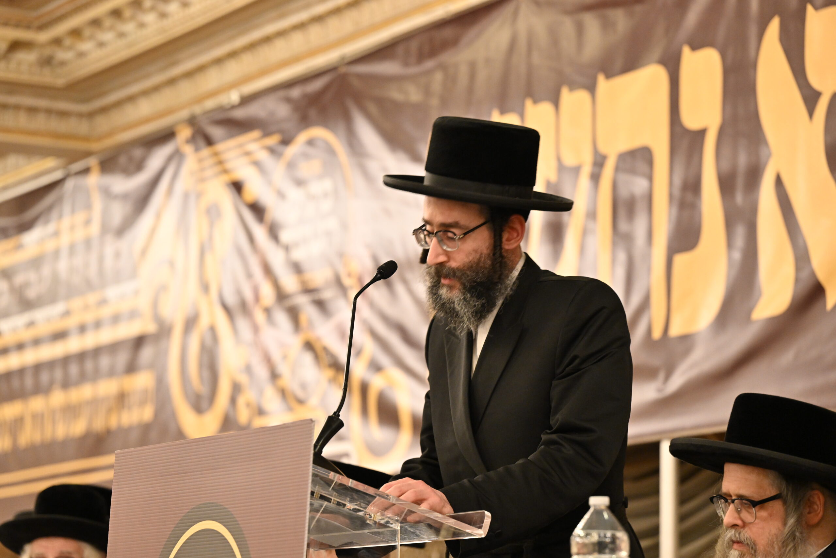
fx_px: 2903
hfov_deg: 16.4
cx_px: 418
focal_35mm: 125
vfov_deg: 11.0
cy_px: 279
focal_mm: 125
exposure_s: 1/80
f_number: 4
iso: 3200
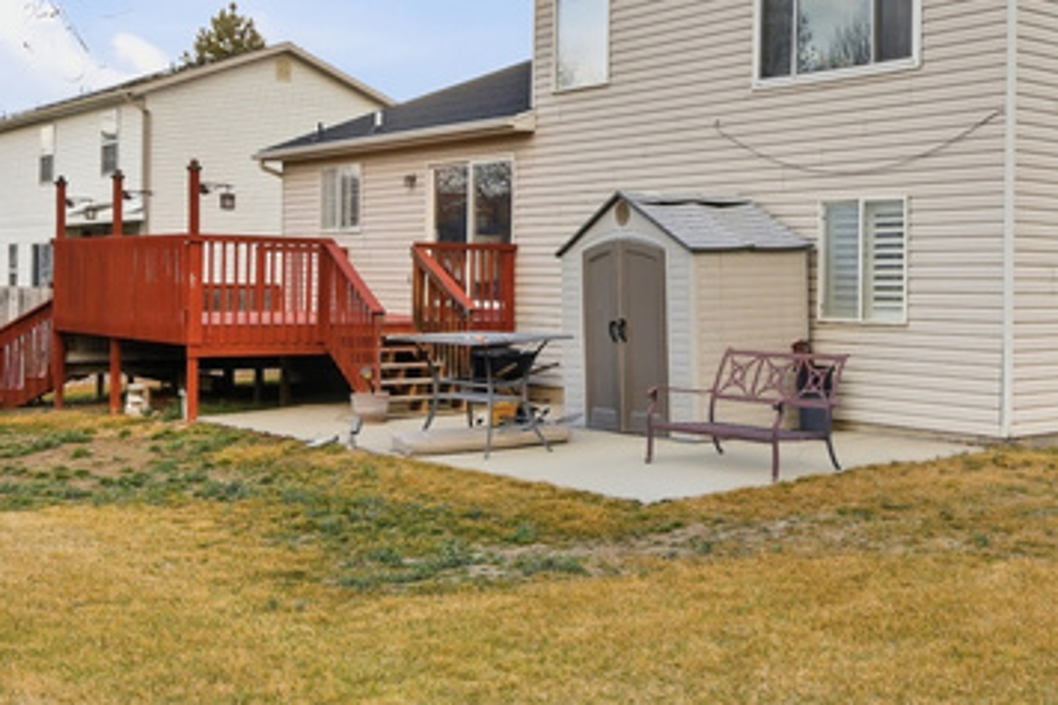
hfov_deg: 40.7
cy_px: 324
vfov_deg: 29.2
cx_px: 871
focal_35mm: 46
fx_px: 1351
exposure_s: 1/500
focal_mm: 16
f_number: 9
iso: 250
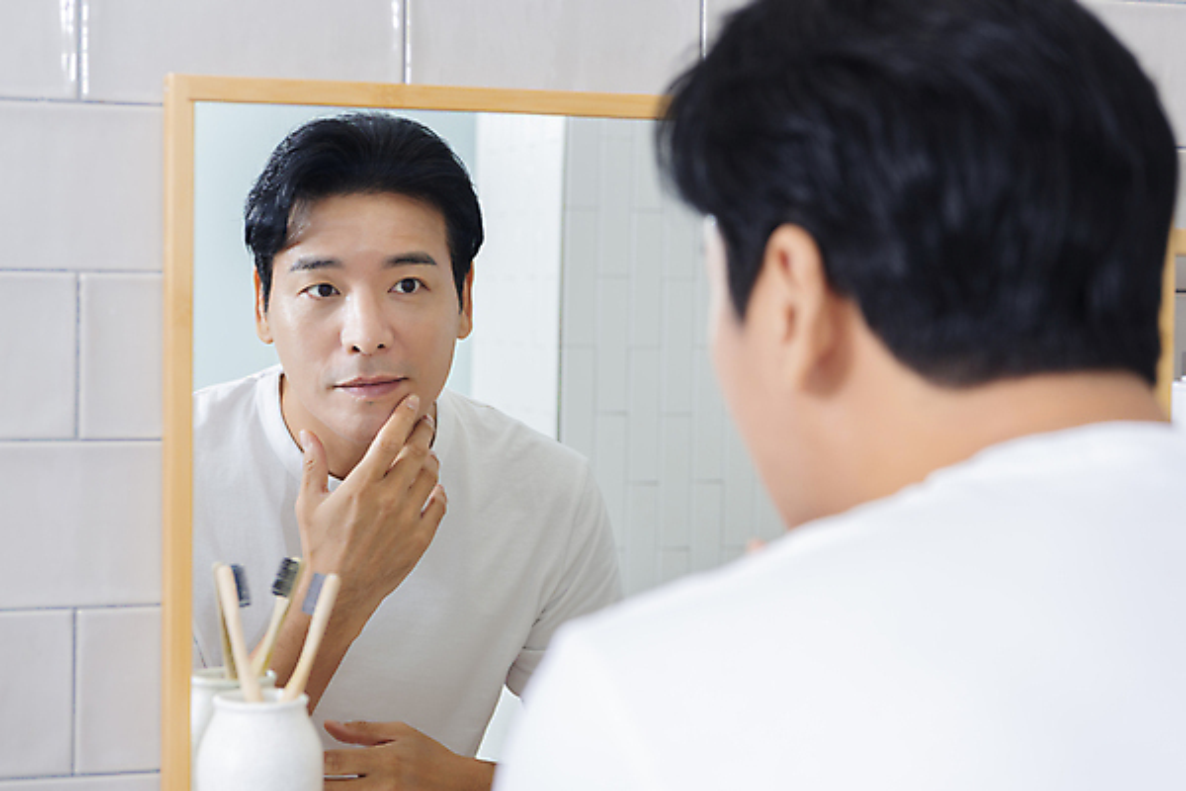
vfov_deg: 19.5
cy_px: 396
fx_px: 2306
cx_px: 593
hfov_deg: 28.8
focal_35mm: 70
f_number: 5.6
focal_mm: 70
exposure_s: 1/125
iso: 100
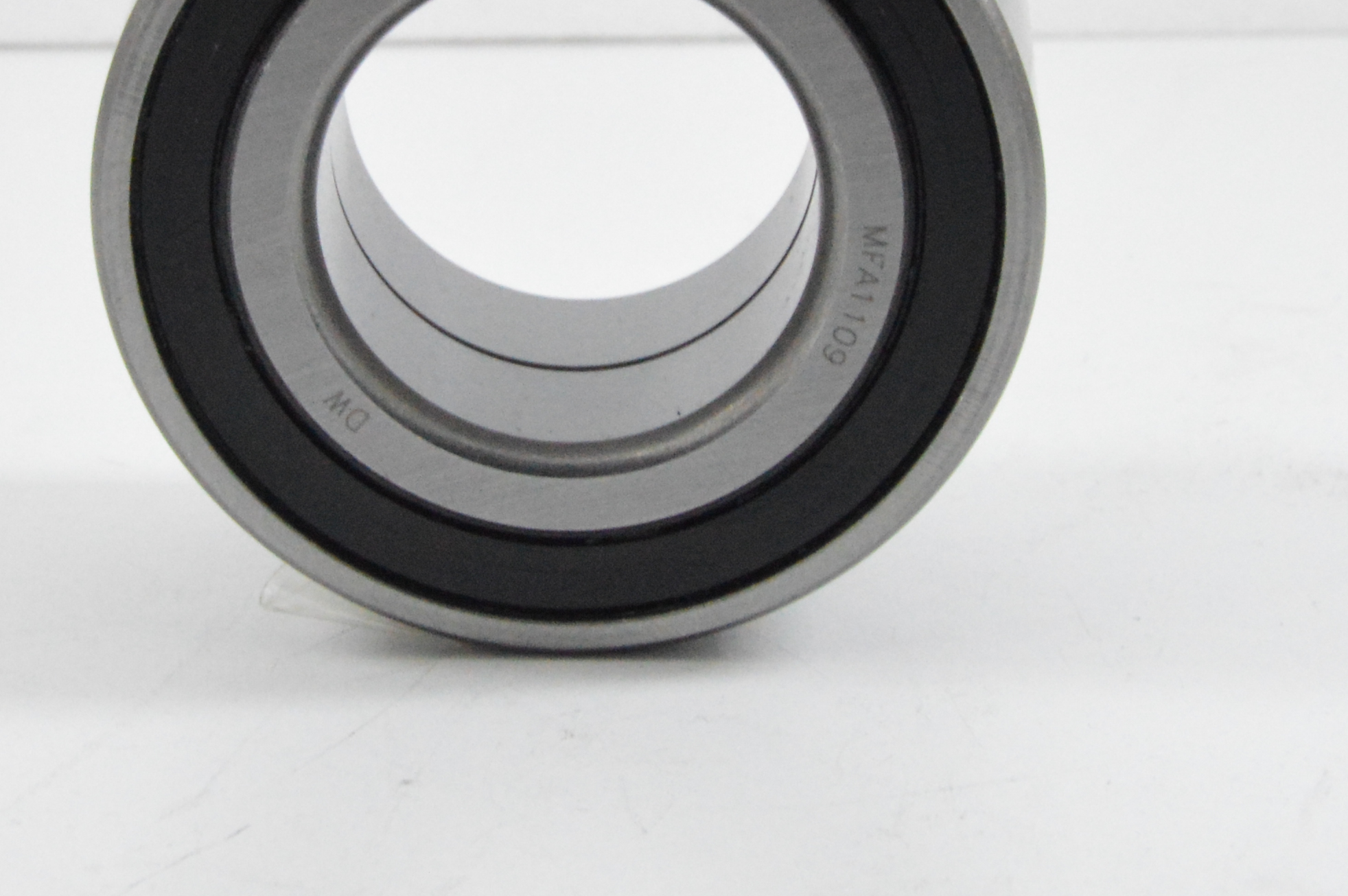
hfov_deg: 10.7
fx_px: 7221
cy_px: 180
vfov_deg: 7.1
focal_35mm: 193
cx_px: 549
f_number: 8
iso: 3200
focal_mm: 42
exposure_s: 1/100
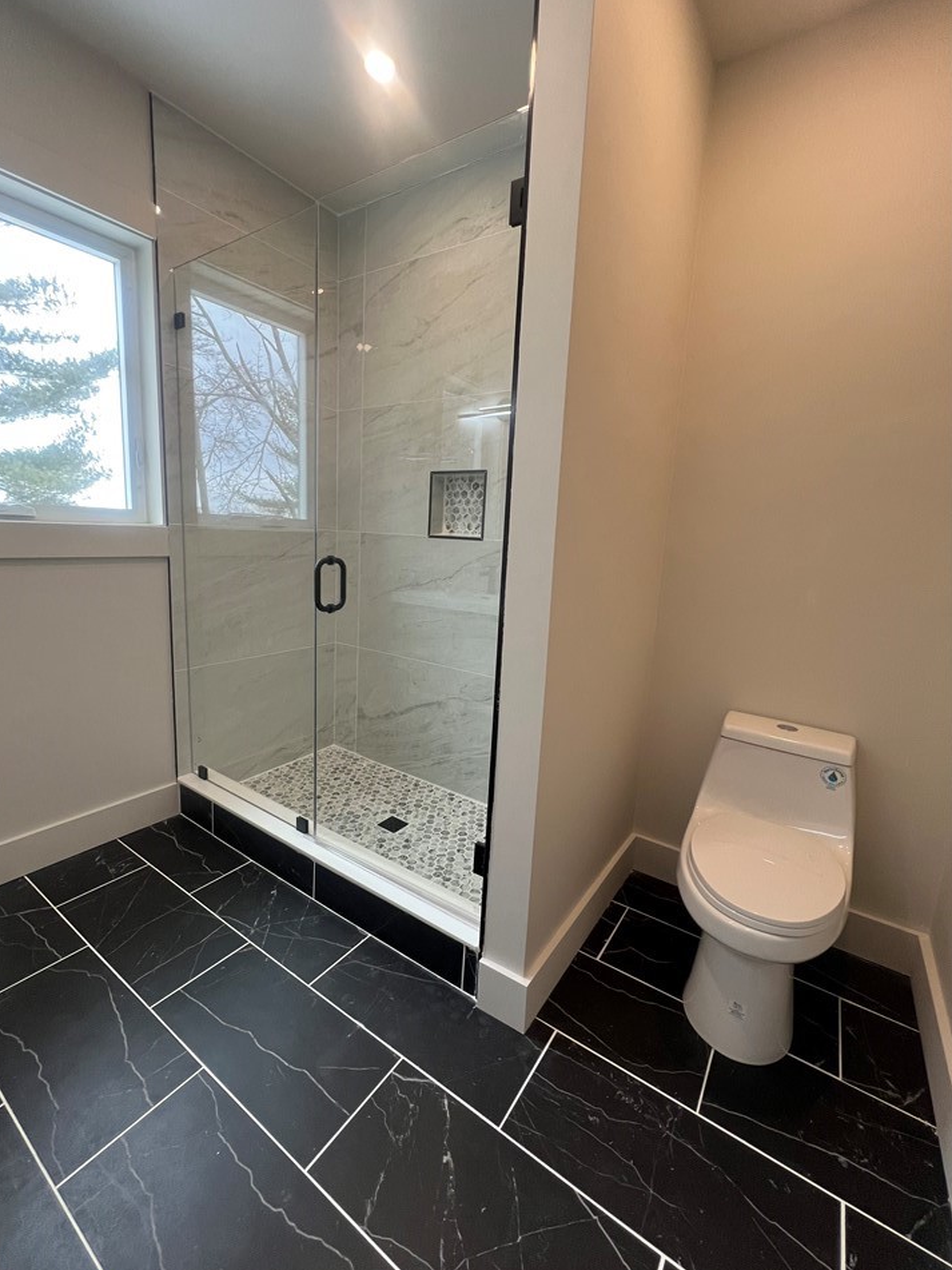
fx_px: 513
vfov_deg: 102.1
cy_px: 628
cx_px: 442
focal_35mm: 14
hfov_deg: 85.5
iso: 125
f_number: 1.8
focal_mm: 1.57
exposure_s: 1/120
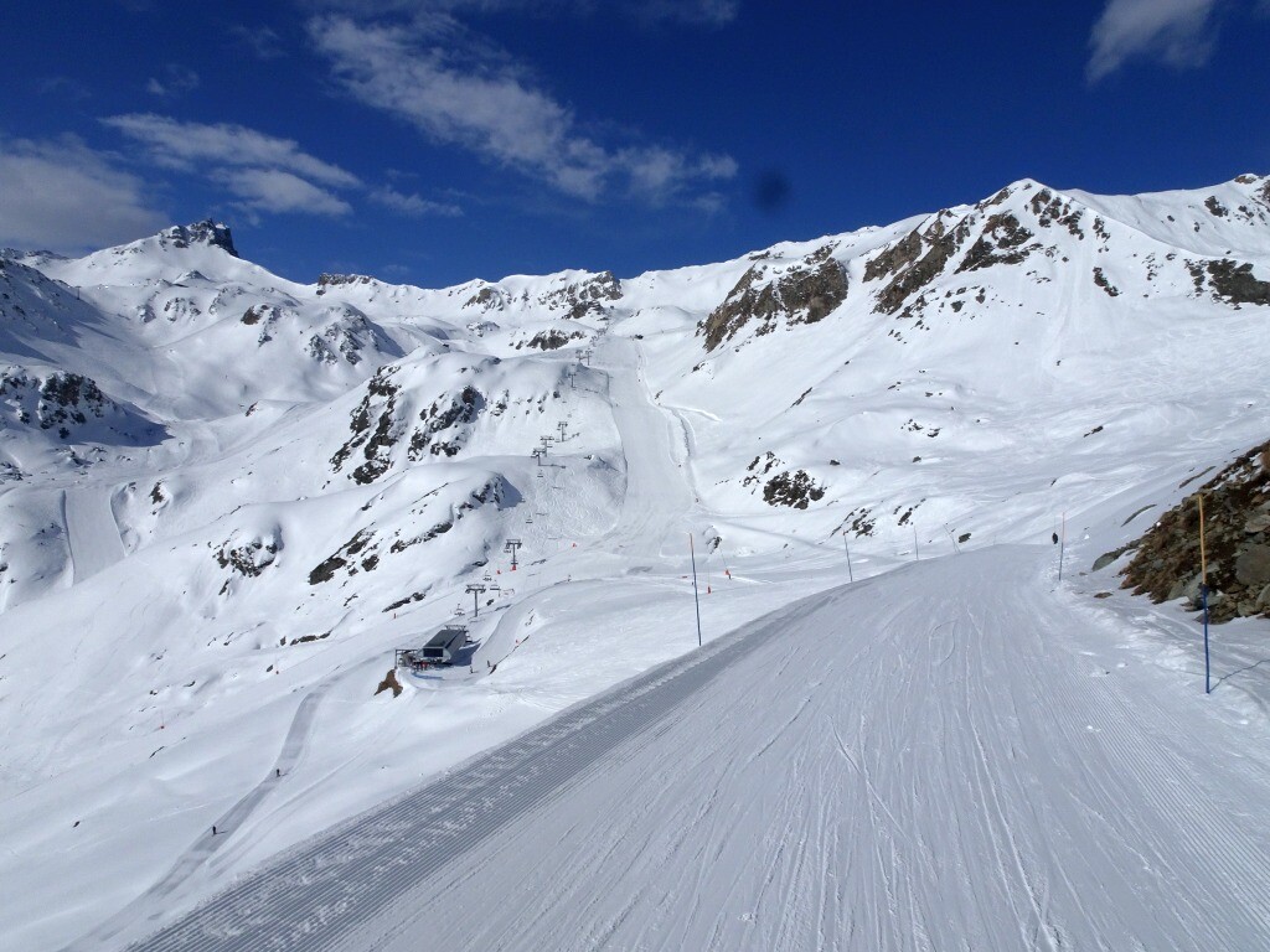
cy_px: 476
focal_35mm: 24
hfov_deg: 71.6
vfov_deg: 56.8
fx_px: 881
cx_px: 635
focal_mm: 4.1
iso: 80
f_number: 6.3
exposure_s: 1/2000
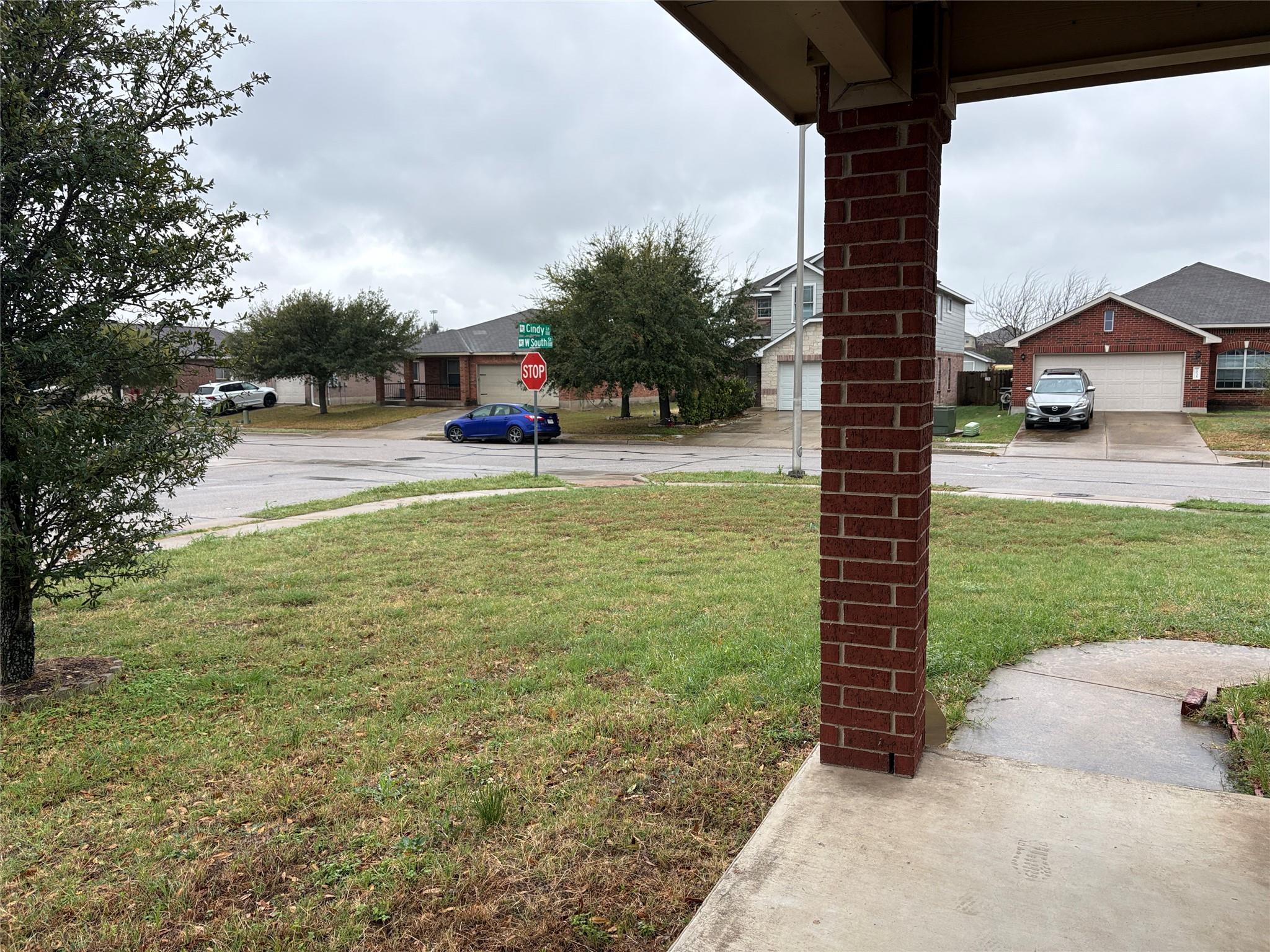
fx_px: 954
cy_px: 476
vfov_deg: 53.1
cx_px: 635
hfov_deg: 67.3
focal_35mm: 26
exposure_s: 1/731
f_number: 1.6
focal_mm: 5.96
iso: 50
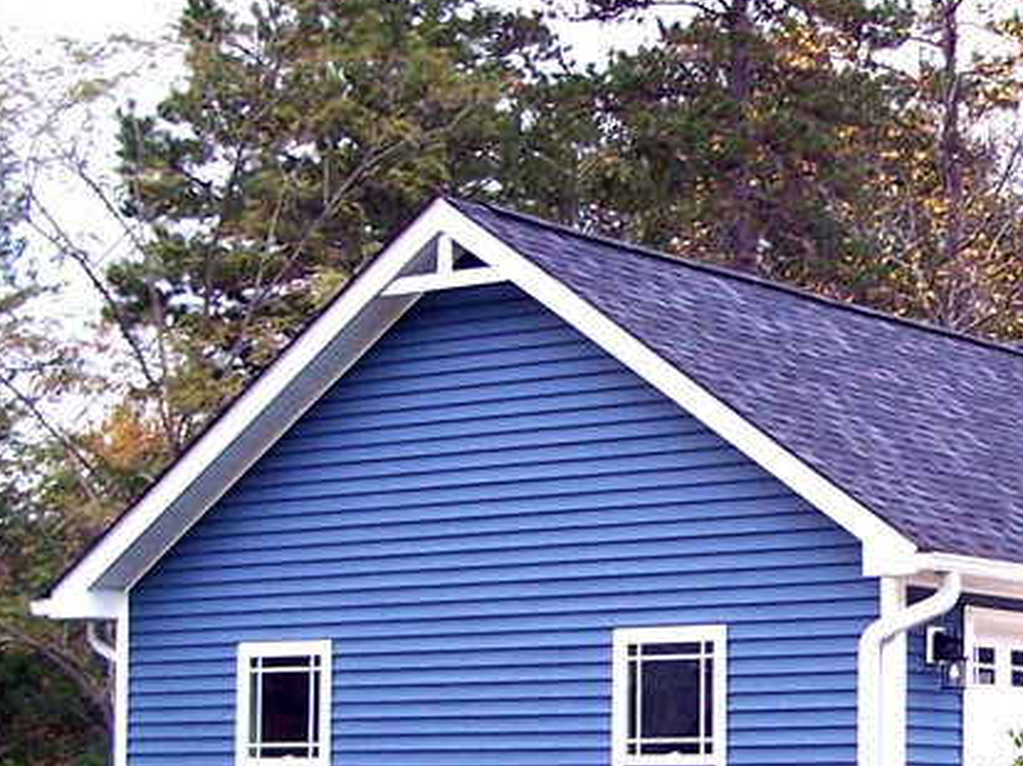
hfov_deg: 19.9
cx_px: 1132
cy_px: 635
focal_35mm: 94
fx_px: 2776
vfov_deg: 15.6
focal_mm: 6.3
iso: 140
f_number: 2.8
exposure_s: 1/20
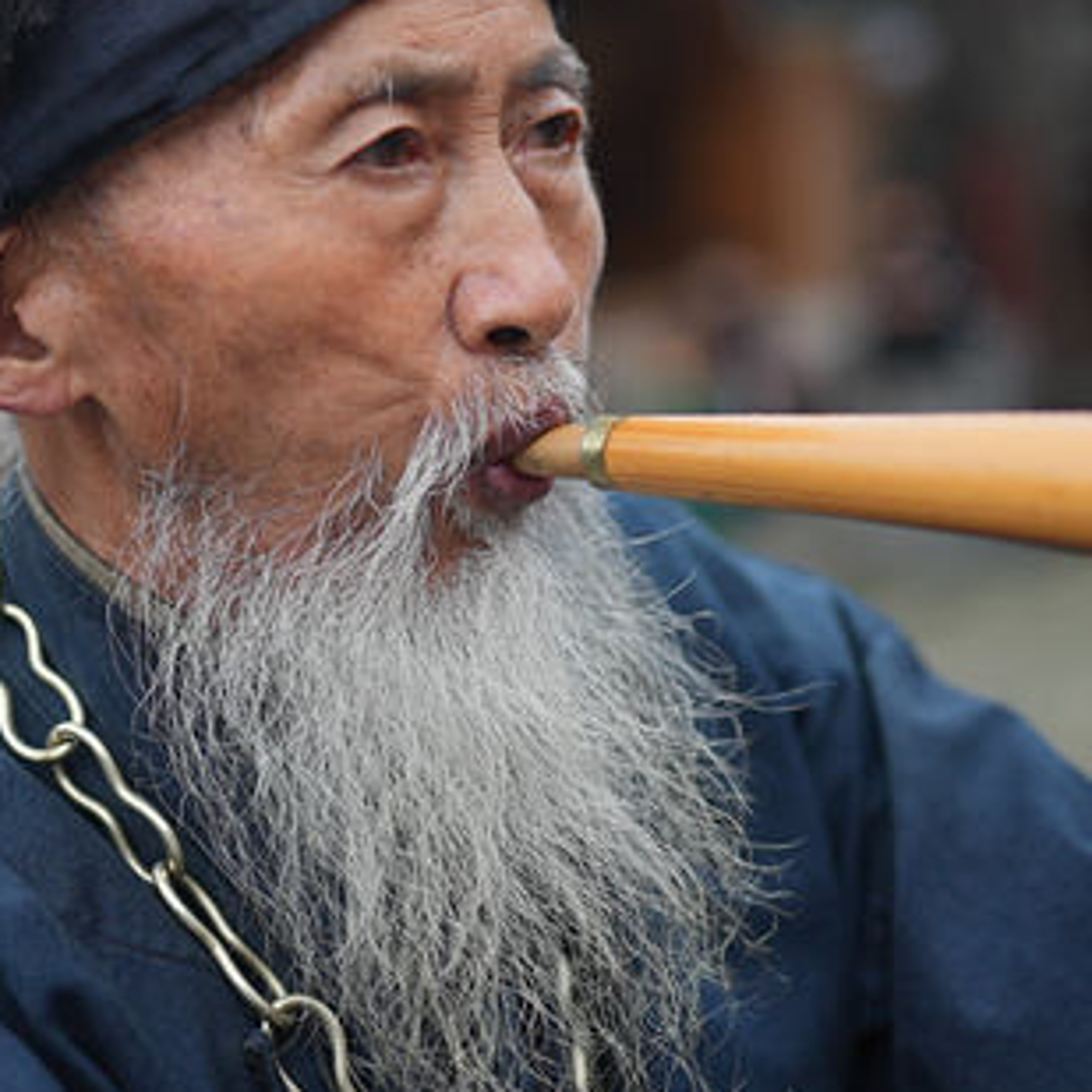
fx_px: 2748
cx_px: 555
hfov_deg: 22.5
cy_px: 360
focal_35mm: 77
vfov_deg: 22.4
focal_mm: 35
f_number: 1.4
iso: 200
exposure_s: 1/250
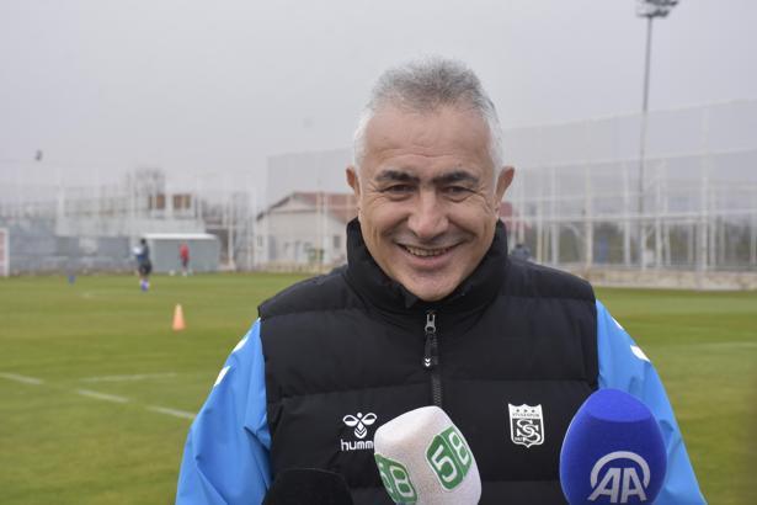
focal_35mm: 63
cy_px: 252
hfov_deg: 31.9
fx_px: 1325
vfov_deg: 21.6
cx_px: 378
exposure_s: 1/500
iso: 500
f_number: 8
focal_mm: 42
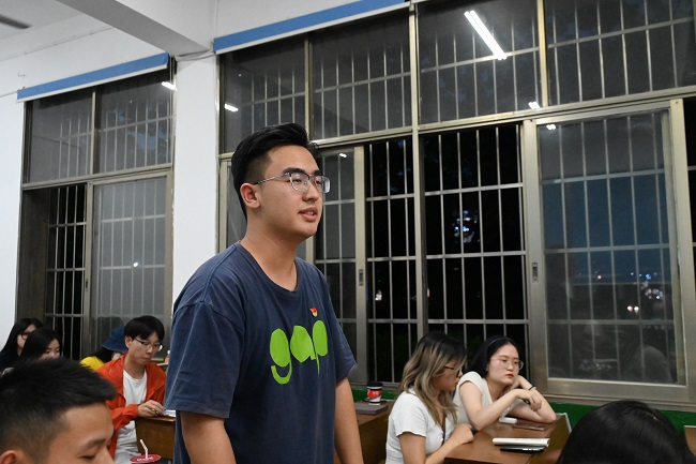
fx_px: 618
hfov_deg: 58.7
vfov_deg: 41.1
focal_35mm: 32
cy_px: 232
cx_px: 348
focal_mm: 32
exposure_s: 1/250
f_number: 6.3
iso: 16000
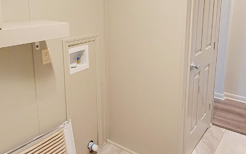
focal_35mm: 31
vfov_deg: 39.9
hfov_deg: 61.2
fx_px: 208
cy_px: 46
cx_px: 117
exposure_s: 1/30
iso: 400
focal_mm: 2.2
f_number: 2.2
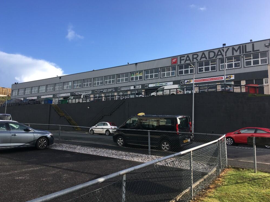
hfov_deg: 60.0
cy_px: 99
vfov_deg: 46.8
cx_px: 134
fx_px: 234
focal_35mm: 30
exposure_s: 1/739
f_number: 2.2
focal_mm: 4.15
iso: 25
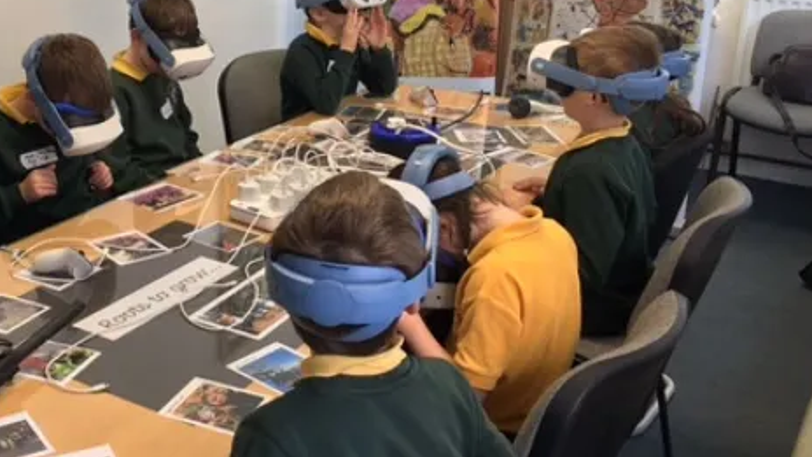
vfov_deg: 24.3
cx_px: 231
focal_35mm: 49
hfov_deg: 41.2
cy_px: 138
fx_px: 1055
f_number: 2.2
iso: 32
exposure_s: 1/50
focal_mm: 4.15
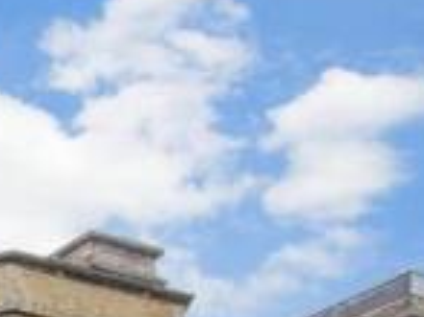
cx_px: -483
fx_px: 734
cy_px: 540
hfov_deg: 17.7
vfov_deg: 19.4
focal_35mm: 60
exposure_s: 1/250
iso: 400
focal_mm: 14
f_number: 8
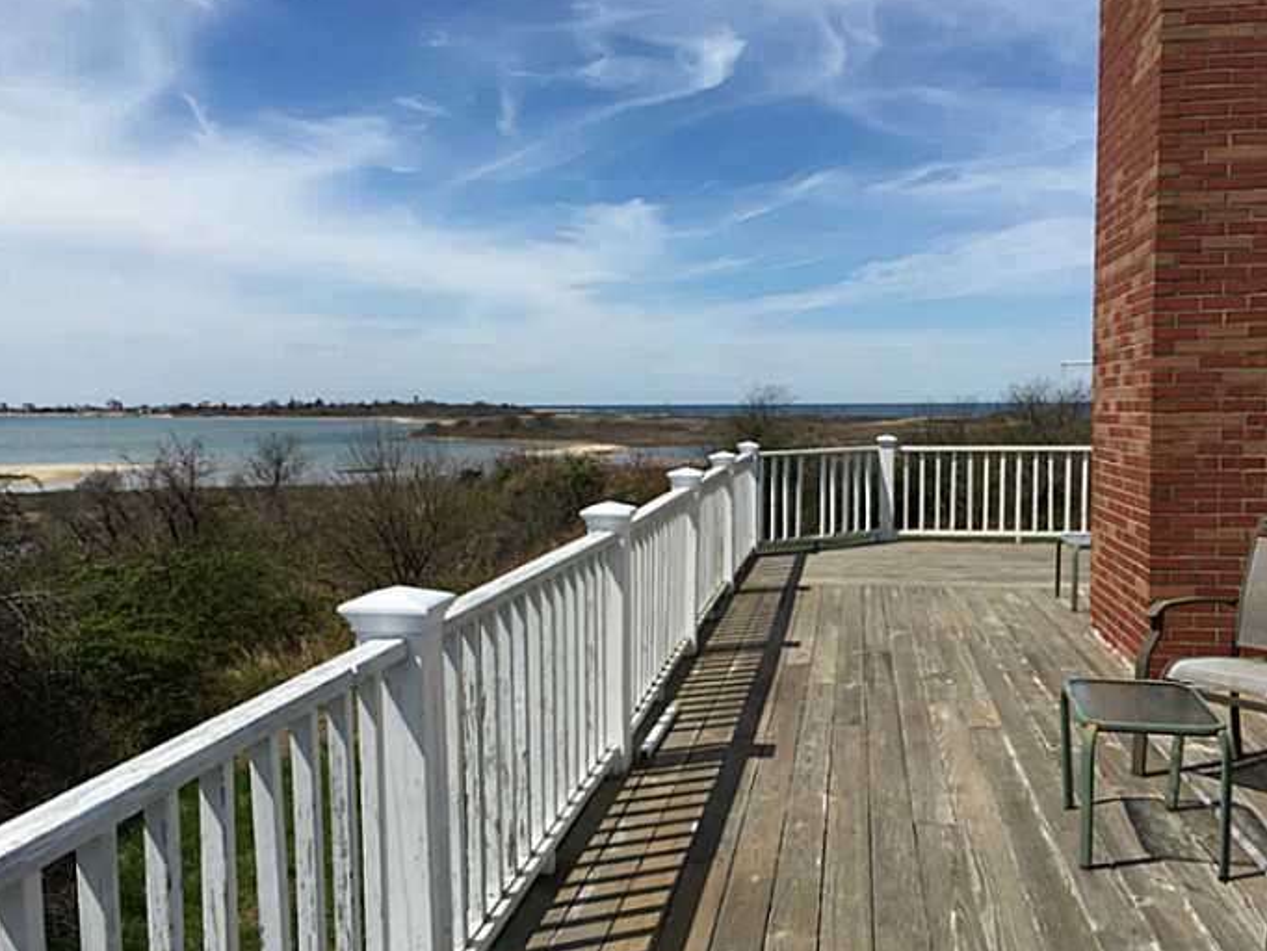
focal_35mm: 34
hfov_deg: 53.8
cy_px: 515
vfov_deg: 41.8
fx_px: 1245
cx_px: 704
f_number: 2.2
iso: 25
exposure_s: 1/2262
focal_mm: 4.15
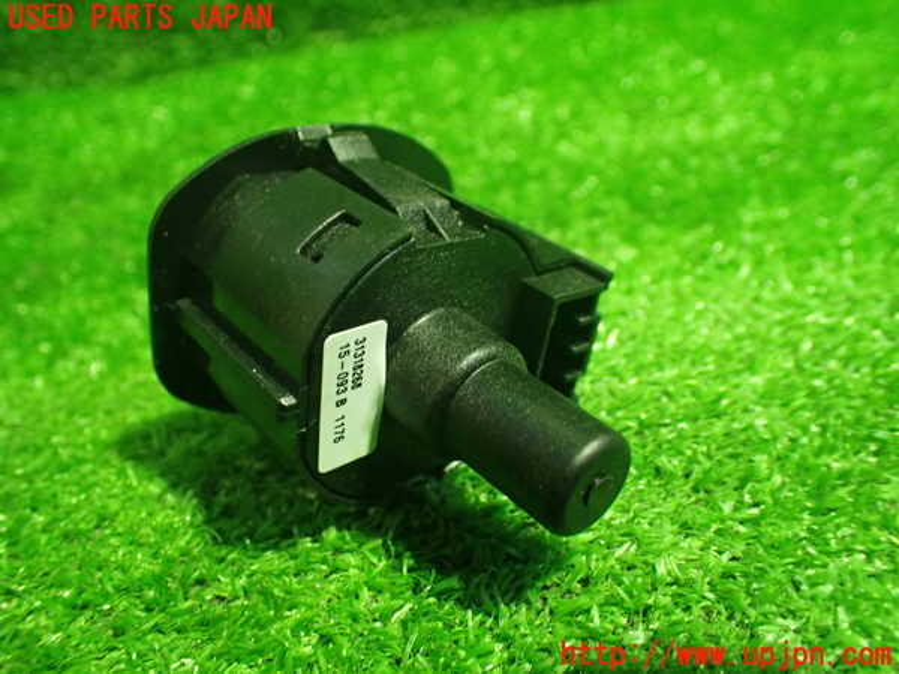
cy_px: 337
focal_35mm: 30
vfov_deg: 46.8
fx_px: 779
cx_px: 450
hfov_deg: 60.0
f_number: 2.3
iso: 800
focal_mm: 5.4
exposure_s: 1/50
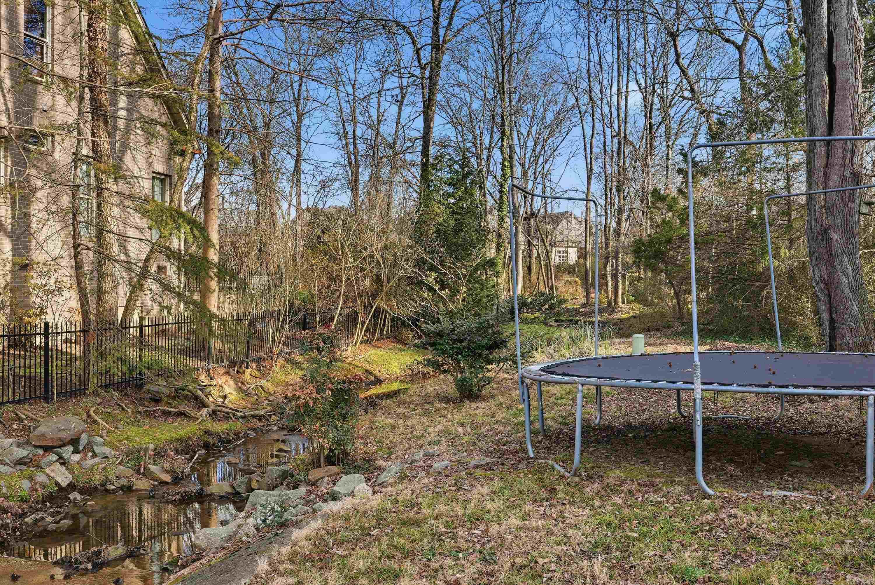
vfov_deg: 37.9
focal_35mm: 35
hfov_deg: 54.4
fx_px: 851
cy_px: 292
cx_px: 438
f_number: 9
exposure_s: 1/400
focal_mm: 35
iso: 250
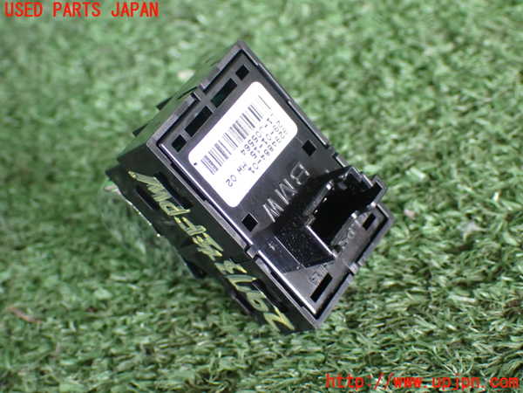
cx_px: 262
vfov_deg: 20.7
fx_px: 1073
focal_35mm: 71
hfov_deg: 27.4
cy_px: 196
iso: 1000
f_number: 3.9
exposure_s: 1/60
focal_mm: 12.73
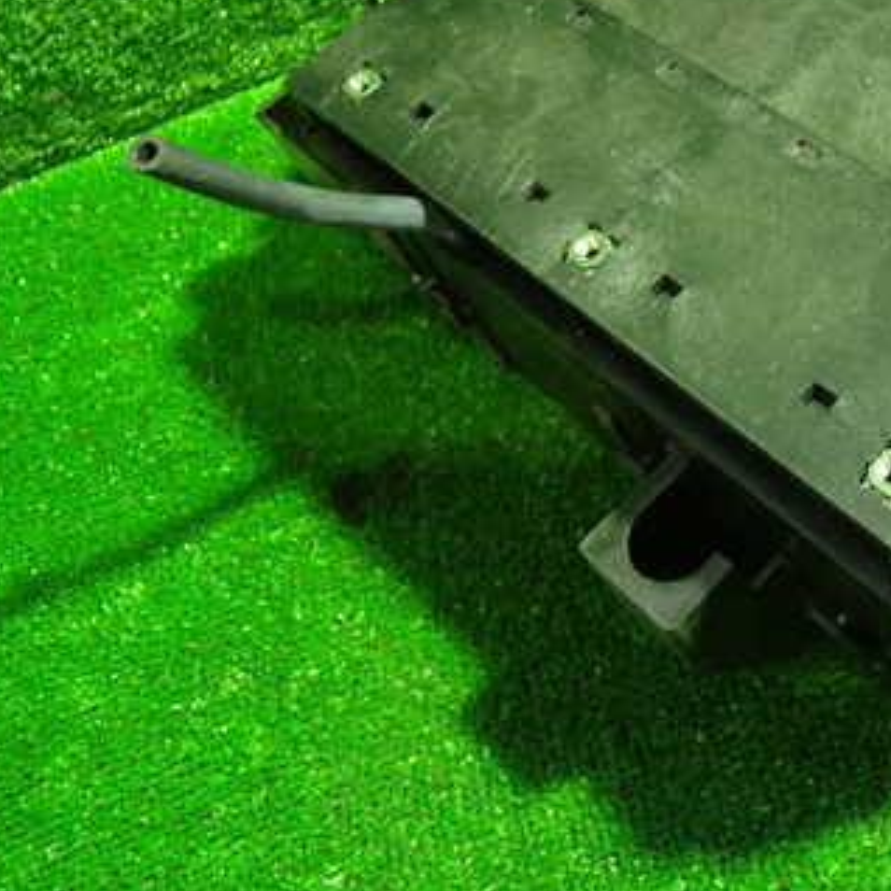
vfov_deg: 33.6
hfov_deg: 32.3
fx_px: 1456
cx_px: 801
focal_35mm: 50
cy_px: 275
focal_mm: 5.4
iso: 800
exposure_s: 1/30
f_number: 2.3
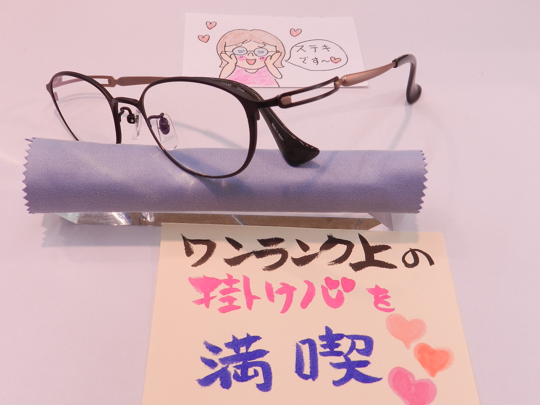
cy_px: 202
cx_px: 270
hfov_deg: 49.0
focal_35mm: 38
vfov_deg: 37.7
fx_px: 593
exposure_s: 1/40
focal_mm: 6.7
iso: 160
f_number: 4
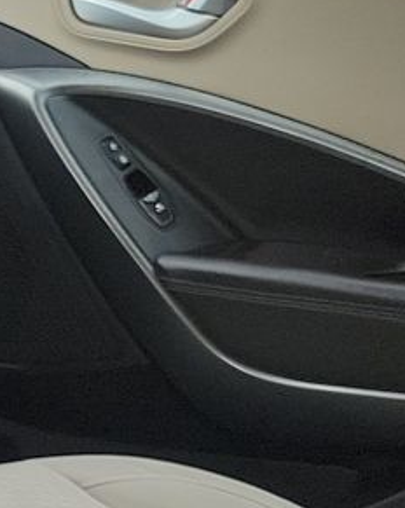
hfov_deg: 9.7
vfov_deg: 14.8
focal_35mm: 129
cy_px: 412
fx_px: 1937
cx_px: -733
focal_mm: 6.7
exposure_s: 1/119
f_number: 1.8
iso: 88
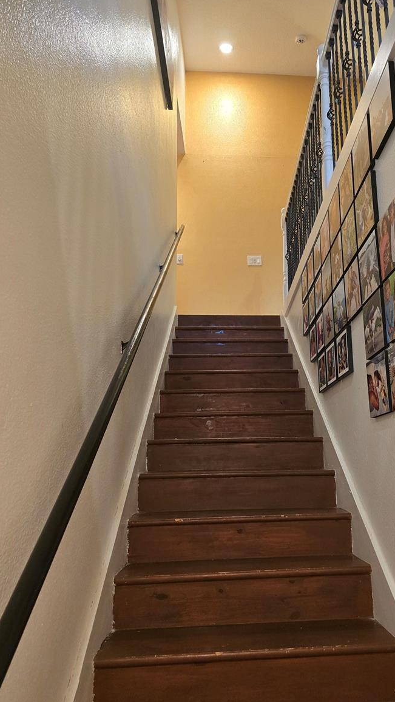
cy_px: 358
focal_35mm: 26
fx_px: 484
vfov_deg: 71.9
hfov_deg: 43.6
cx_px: 272
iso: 640
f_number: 1.7
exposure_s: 1/120
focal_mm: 6.3
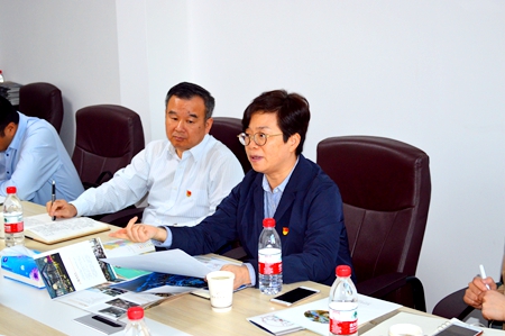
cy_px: 168
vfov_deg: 22.6
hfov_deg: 33.4
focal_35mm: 60
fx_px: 841
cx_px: 252
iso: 800
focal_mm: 40
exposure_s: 1/60
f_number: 5.3
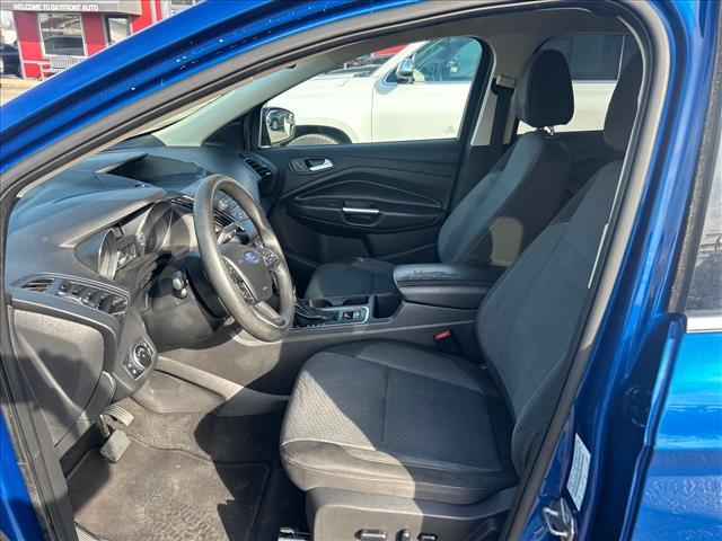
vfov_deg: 53.1
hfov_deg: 67.3
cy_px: 270
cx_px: 361
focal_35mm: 26
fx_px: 542
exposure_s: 1/401
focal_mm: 5.7
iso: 50
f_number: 1.5
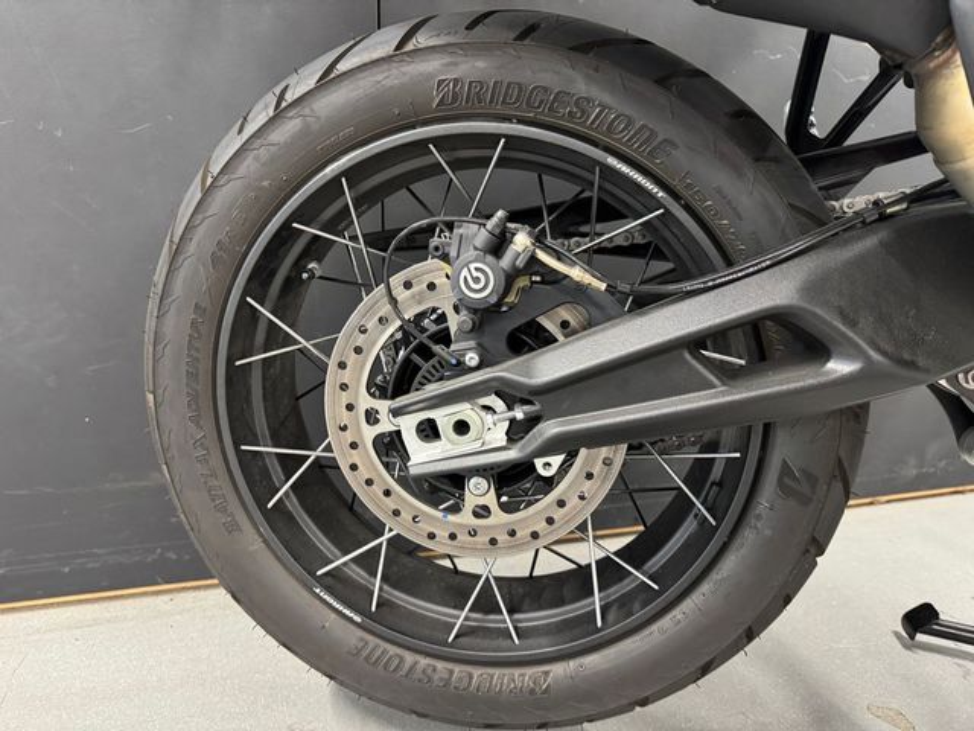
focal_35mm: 24
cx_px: 487
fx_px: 675
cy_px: 366
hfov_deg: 71.6
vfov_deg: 56.8
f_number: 1.78
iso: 640
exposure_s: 1/50
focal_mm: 6.76
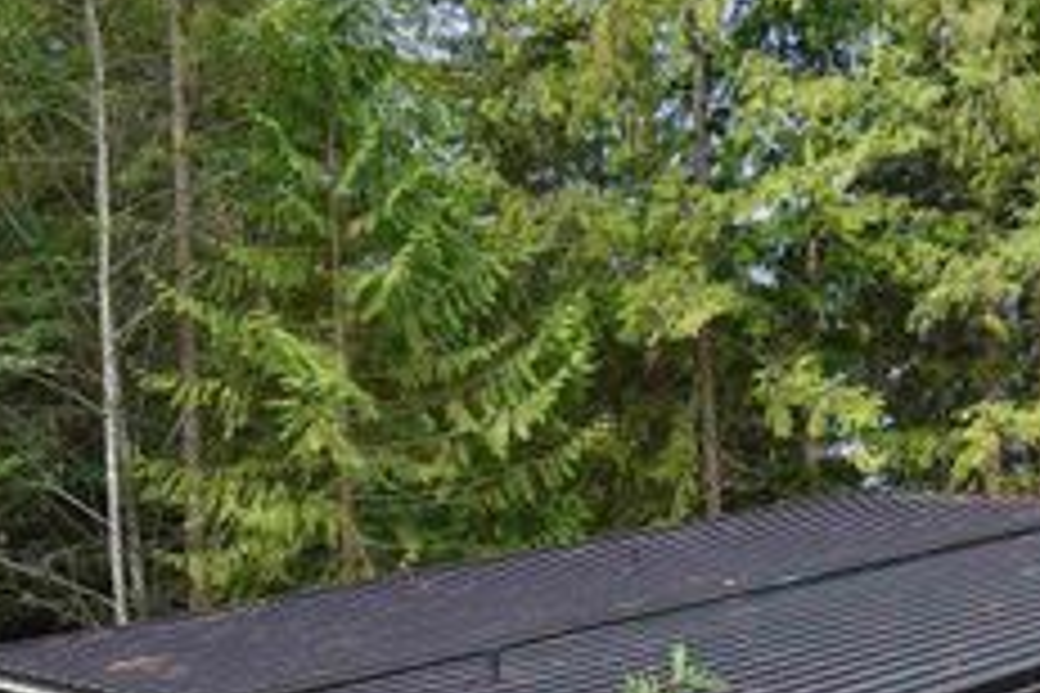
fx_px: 1878
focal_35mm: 65
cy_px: 578
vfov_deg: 20.6
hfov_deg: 30.6
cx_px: 725
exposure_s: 1/250
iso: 200
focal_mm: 20
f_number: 6.3
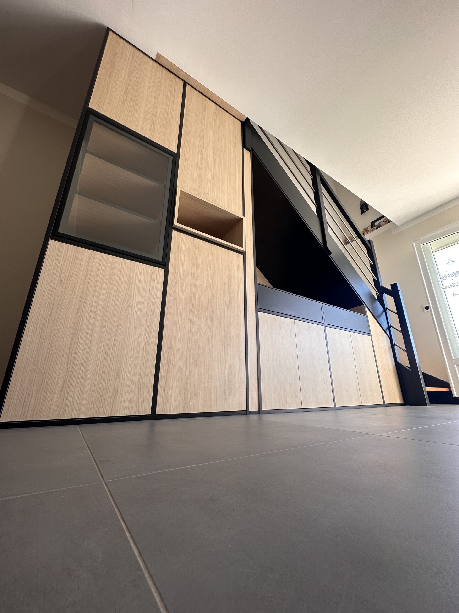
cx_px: 230
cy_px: 306
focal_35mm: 14
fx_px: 248
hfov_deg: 85.7
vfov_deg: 102.1
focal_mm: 2.22
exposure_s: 1/99
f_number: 2.2
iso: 50
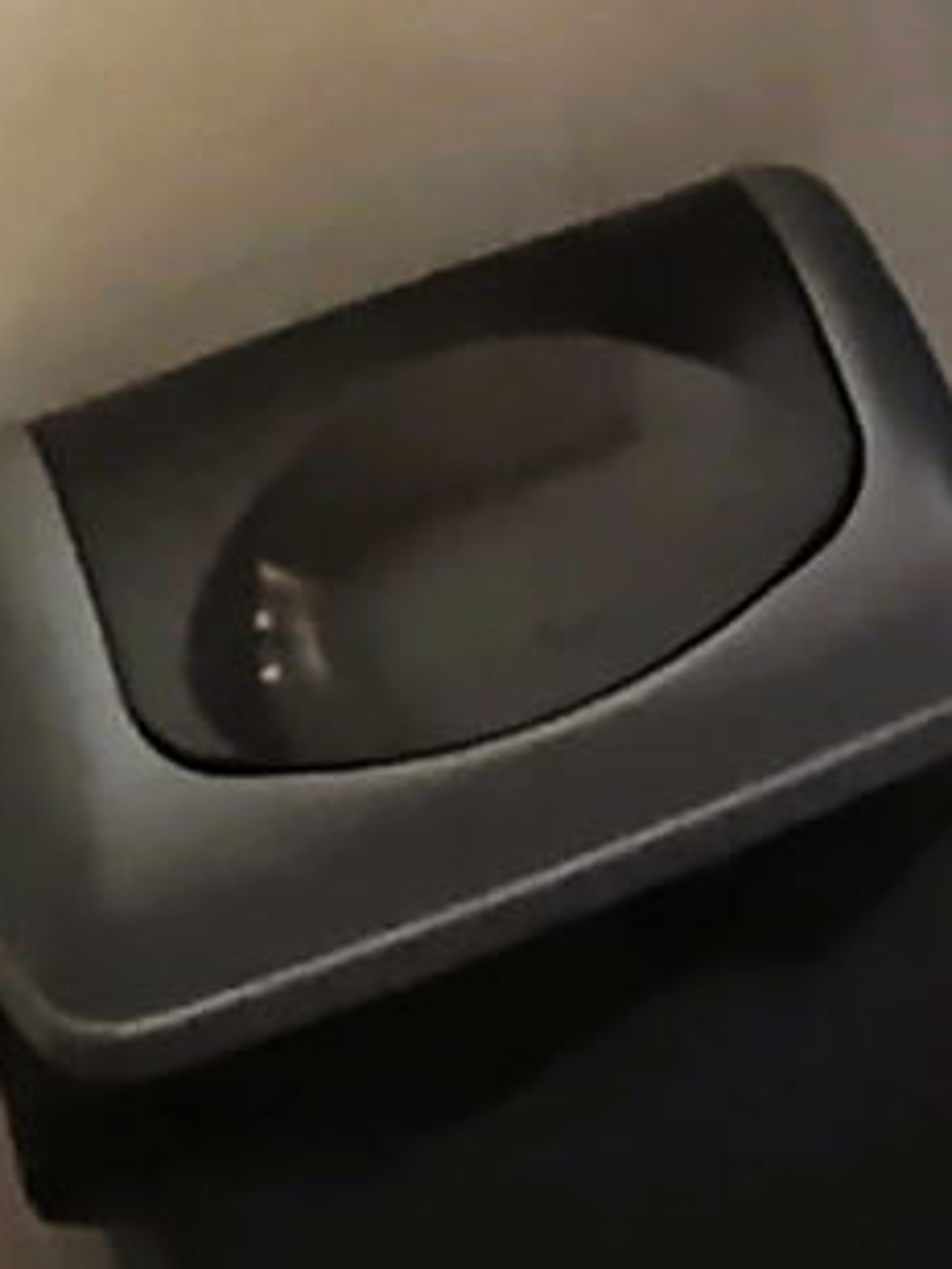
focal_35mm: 159
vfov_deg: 10.9
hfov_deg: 8.2
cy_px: -1559
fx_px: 5830
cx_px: 2609
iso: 3200
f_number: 1.6
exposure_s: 1/25
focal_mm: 6.14
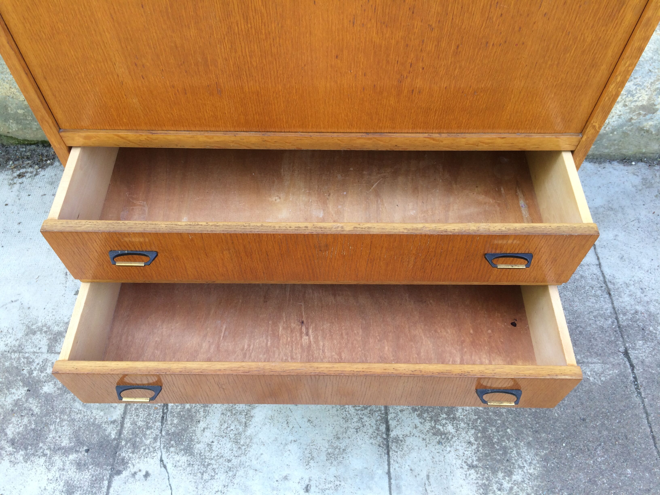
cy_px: 248
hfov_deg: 61.7
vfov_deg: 48.2
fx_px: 553
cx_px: 330
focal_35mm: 29
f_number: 2.2
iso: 50
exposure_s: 1/100
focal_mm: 4.15
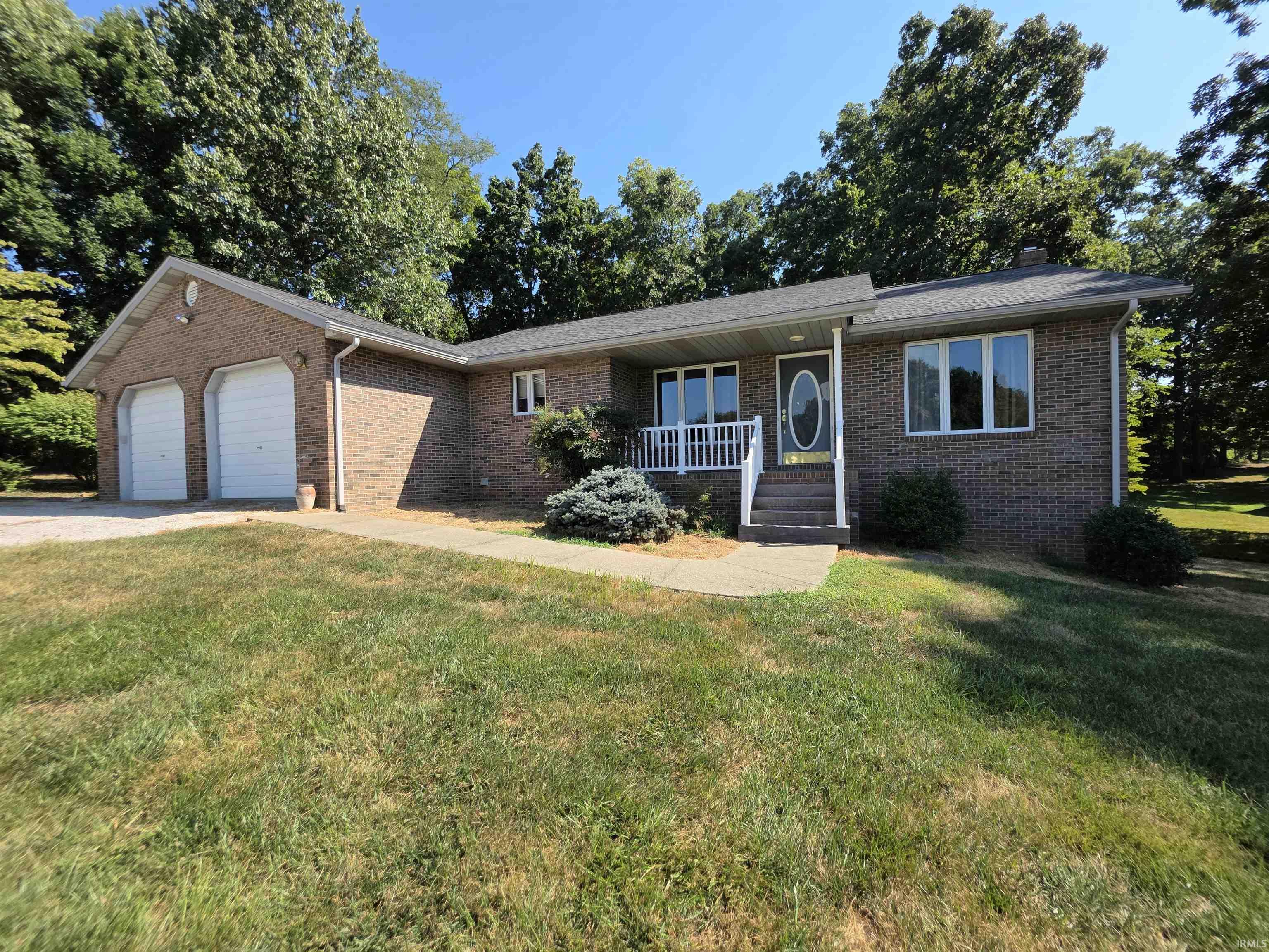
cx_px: 634
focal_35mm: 13
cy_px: 476
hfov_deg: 106.2
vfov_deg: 89.9
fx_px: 477
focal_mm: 2.2
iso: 40
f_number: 1.9
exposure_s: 1/1111
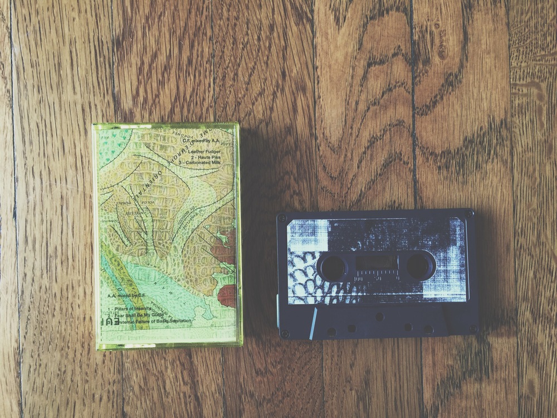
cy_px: 209
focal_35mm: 29
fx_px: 467
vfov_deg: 48.2
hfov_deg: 61.7
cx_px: 278
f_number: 2.2
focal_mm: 4.15
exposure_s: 1/30
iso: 50
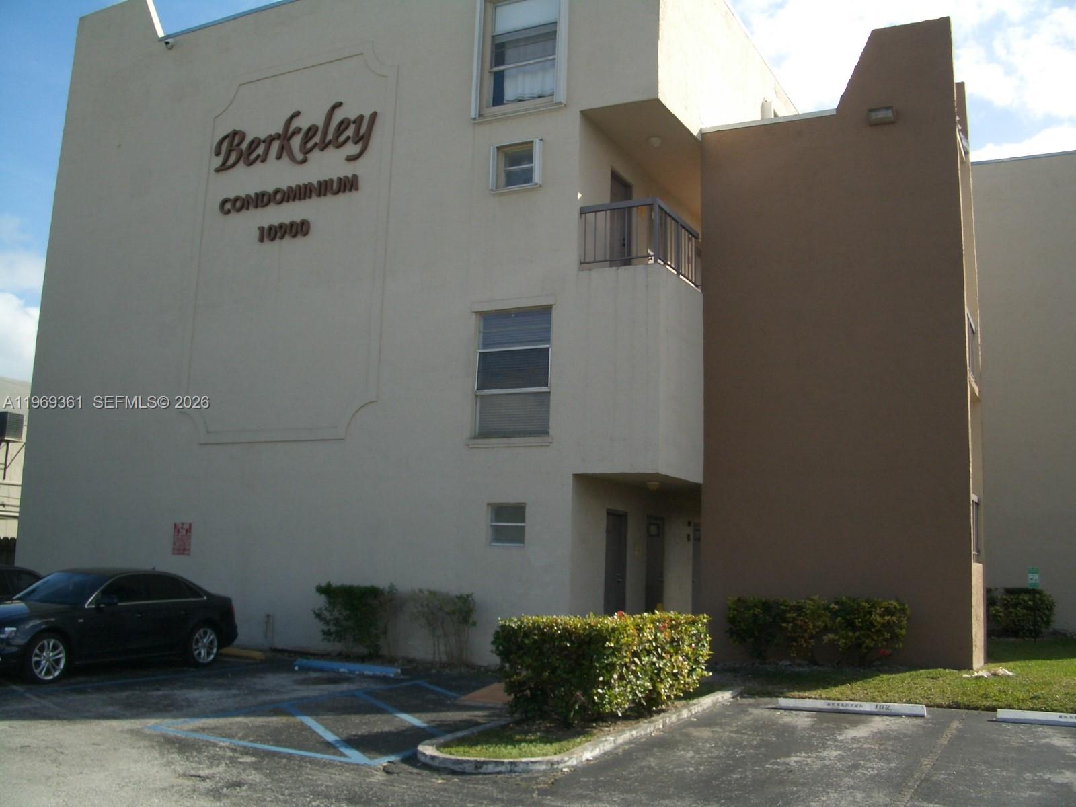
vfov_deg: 40.7
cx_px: 538
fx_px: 1088
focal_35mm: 35
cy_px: 404
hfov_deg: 52.6
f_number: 4.3
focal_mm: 5.8
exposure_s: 1/400
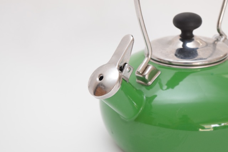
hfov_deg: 24.6
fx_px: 523
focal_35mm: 82
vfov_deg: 16.6
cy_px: 76
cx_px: 114
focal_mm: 55
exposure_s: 1/125
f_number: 5.6
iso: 1600
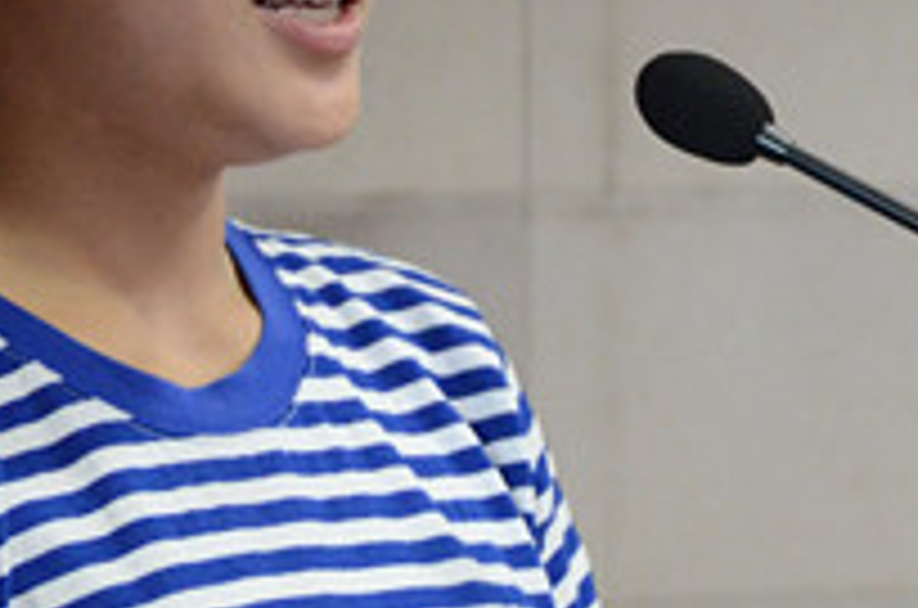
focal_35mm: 153
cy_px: 358
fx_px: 3892
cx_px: 369
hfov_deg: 13.4
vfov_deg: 8.9
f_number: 4
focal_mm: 26
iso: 1600
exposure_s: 1/60
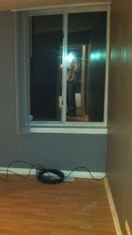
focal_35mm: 52
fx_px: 323
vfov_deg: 39.9
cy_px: 117
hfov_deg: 21.9
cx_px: -10
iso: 1000
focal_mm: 3.85
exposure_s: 1/15
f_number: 2.8
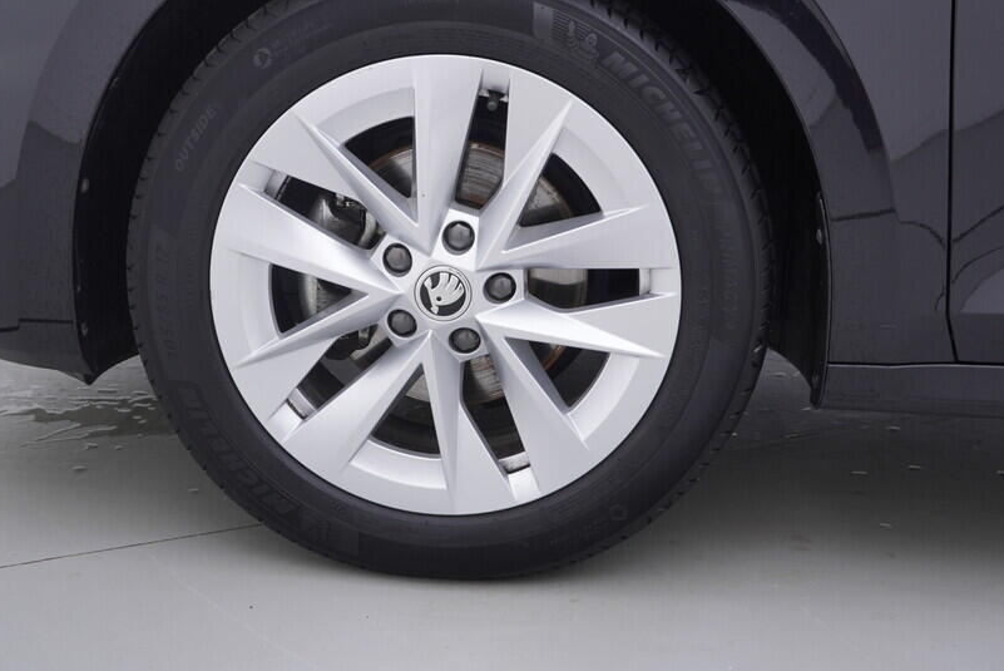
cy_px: 256
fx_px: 1284
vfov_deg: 29.2
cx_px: 489
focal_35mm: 46
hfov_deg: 42.7
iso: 125
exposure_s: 1/60
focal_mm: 24
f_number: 3.5
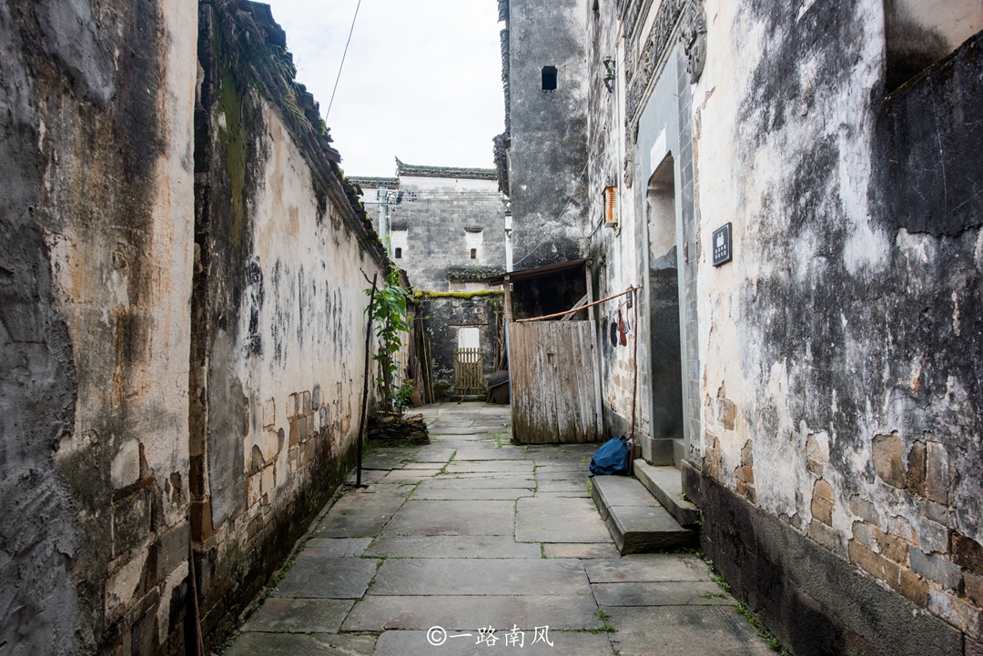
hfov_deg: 73.7
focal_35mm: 24
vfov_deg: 53.2
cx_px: 492
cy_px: 328
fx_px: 656
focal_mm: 24
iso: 250
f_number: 11
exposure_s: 1/80
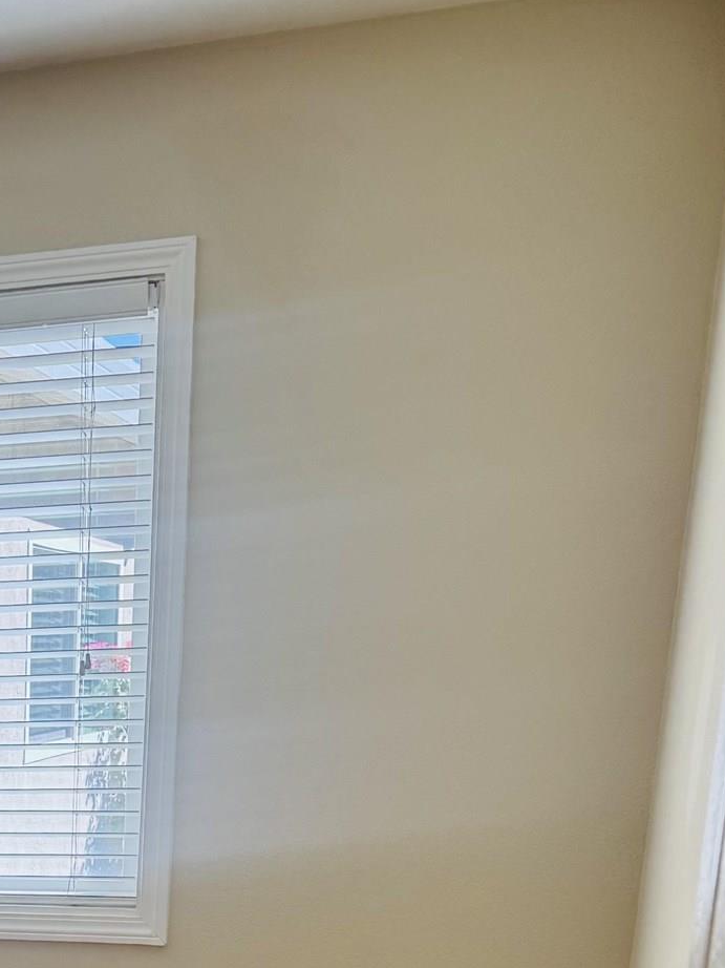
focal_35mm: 60
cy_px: 1188
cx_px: -168
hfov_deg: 22.3
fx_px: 1676
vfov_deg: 27.8
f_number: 1.78
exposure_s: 1/368
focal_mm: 6.76
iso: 80
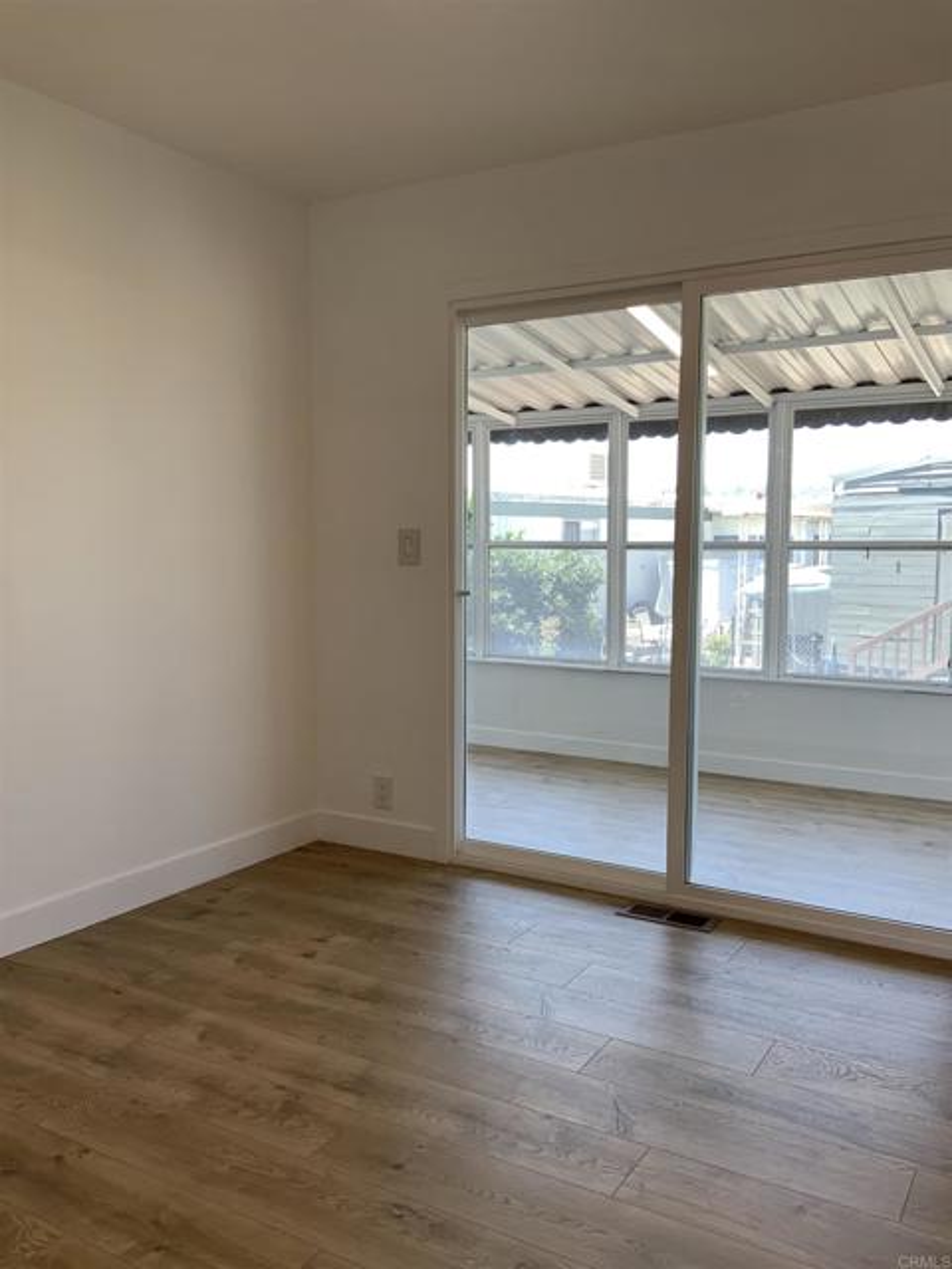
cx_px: 476
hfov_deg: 48.2
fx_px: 1063
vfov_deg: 61.7
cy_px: 634
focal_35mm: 29
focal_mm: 3
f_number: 1.8
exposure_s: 1/120
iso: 25
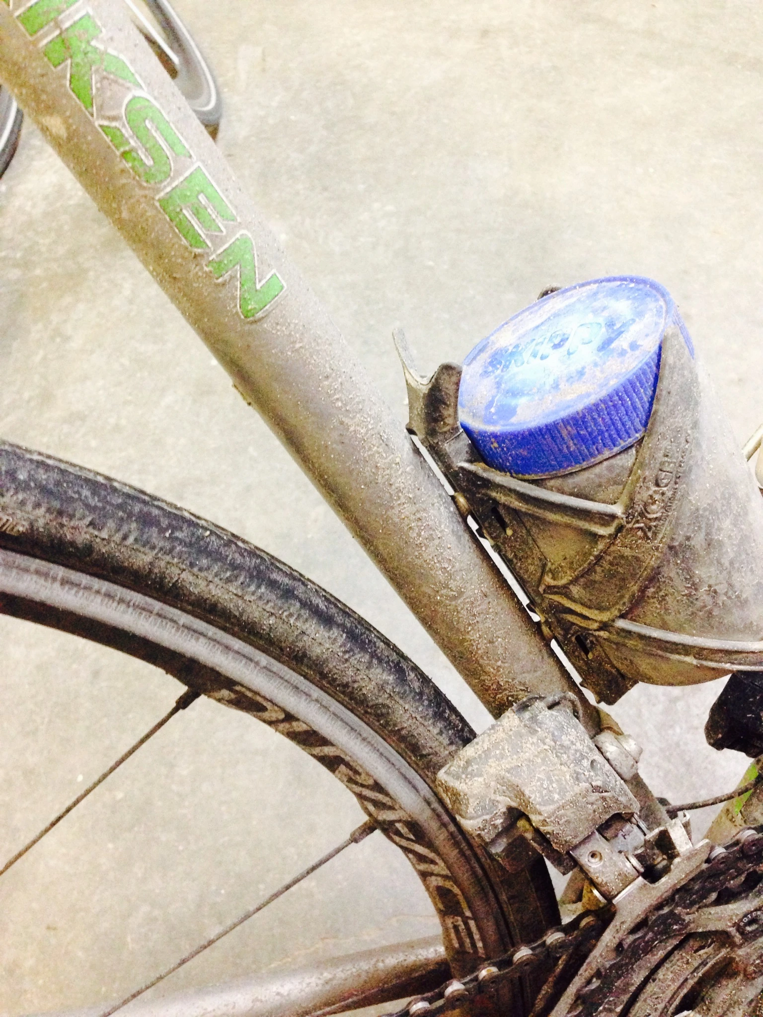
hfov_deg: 42.9
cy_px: 508
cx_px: 382
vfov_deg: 55.4
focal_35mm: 33
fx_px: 970
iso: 400
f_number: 2.4
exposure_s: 1/15
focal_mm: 4.12
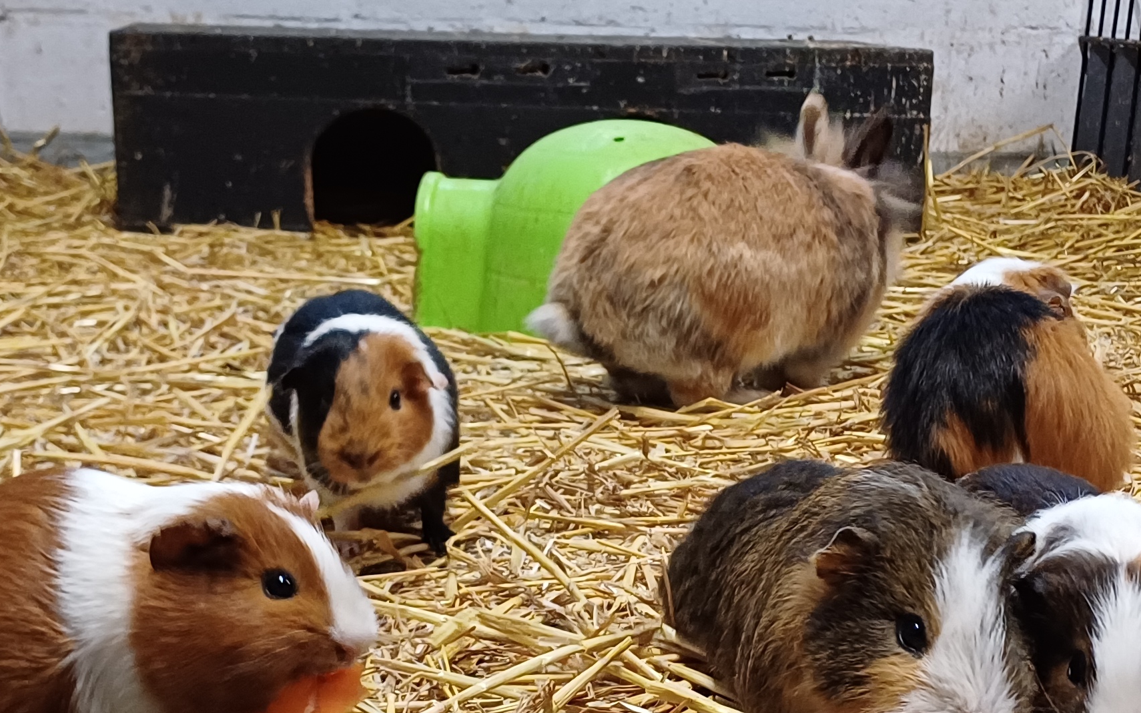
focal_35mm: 62
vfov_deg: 20.4
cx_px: 577
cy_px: 690
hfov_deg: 33.0
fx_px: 1928
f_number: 1.8
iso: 320
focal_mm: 4.65
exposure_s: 1/50
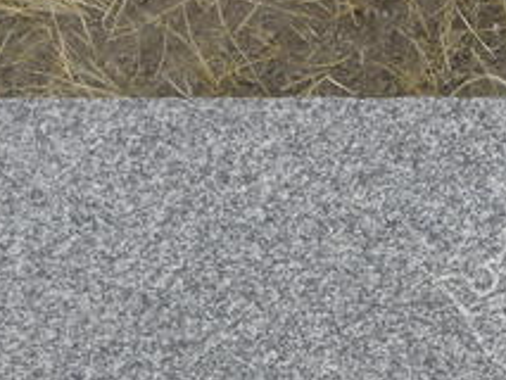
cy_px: 518
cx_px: 613
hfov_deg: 12.1
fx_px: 2325
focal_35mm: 159
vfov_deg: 9.2
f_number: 5.6
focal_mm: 9.57
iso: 64
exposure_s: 1/160
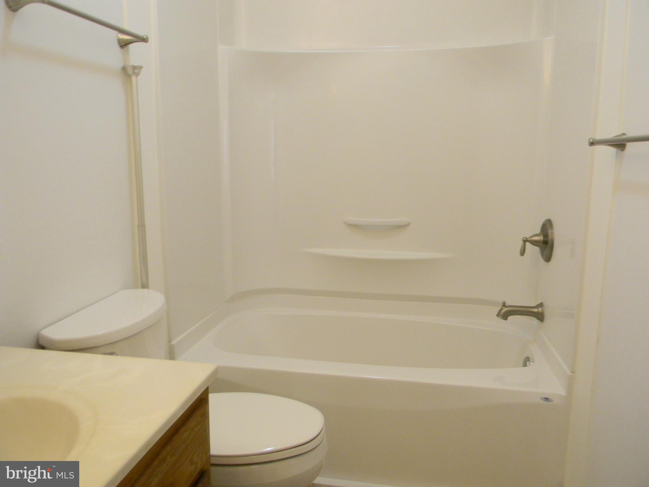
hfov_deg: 63.4
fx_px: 525
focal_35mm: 28
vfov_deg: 49.7
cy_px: 244
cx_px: 324
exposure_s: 1/30
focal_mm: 5
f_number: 3.5
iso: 384
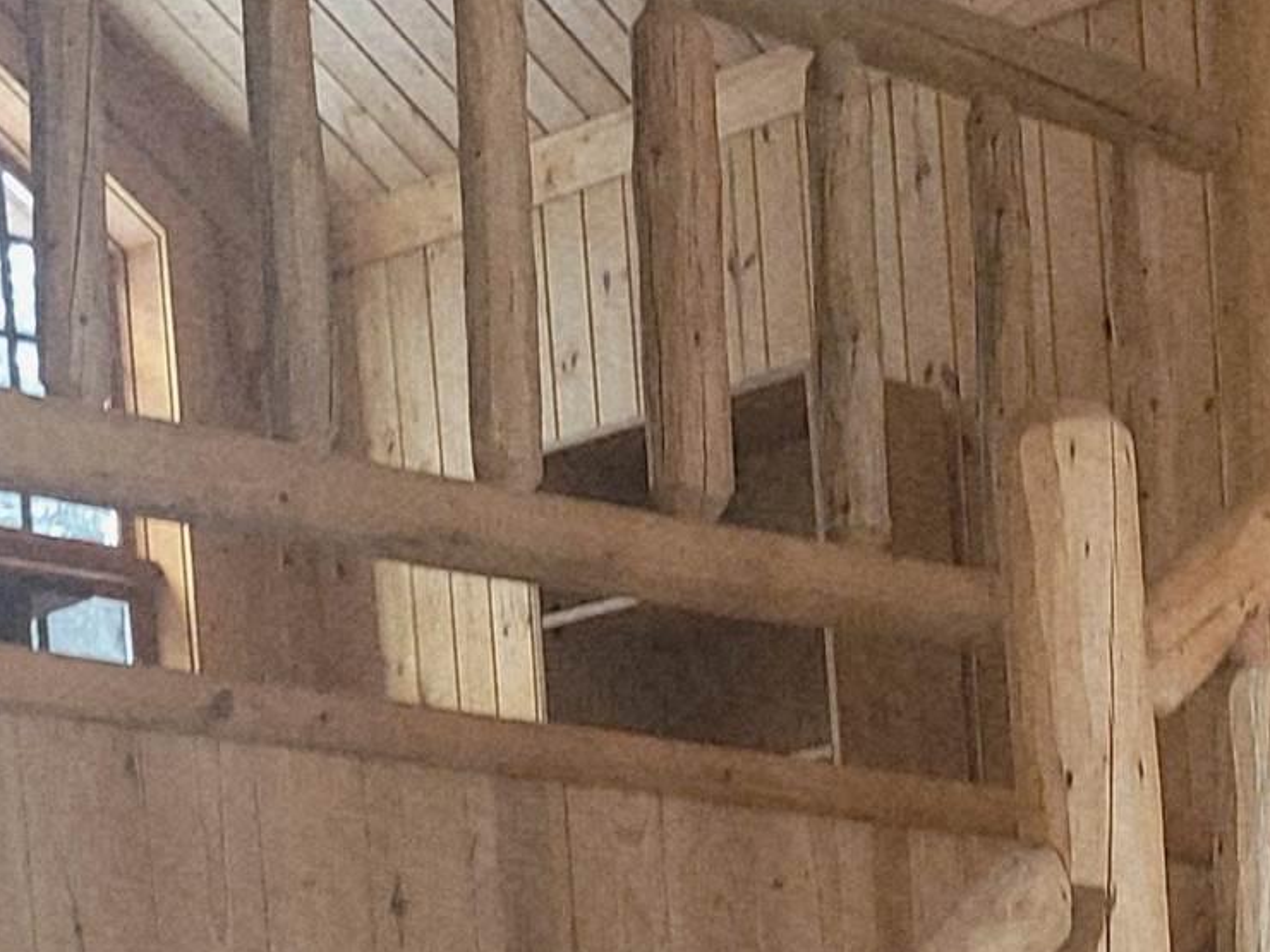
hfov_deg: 17.2
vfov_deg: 12.8
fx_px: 3962
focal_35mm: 108
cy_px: 1520
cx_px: 1634
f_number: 1.8
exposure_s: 1/12
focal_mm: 5.4
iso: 125
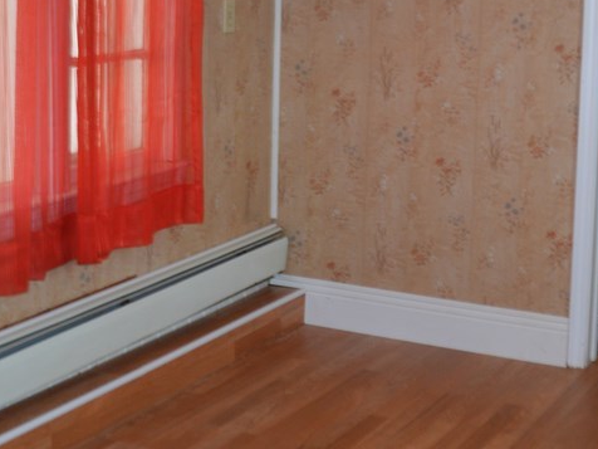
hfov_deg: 24.6
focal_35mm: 79
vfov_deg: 18.4
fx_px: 1365
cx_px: 395
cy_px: 58
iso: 400
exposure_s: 1/80
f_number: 4
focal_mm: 24
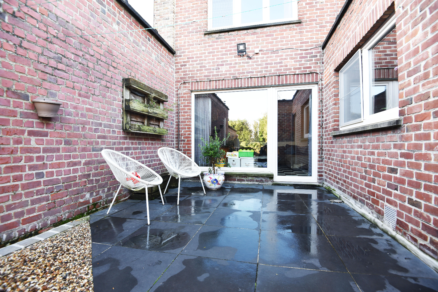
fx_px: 195
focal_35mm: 16
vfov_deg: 73.8
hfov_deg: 96.7
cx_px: 219
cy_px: 146
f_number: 5
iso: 400
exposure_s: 1/100
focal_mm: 16
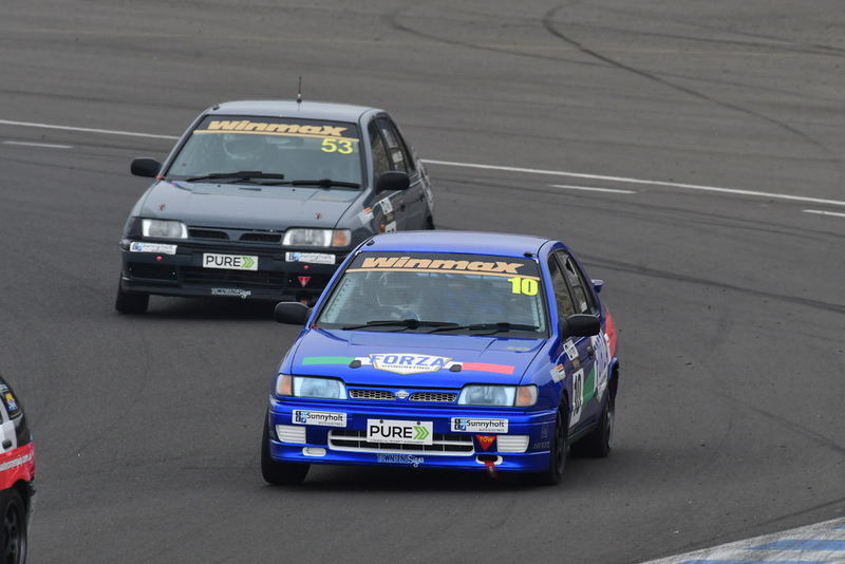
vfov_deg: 1.8
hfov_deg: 2.7
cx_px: 422
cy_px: 282
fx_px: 17610
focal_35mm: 750
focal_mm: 500
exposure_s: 1/640
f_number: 10
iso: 640
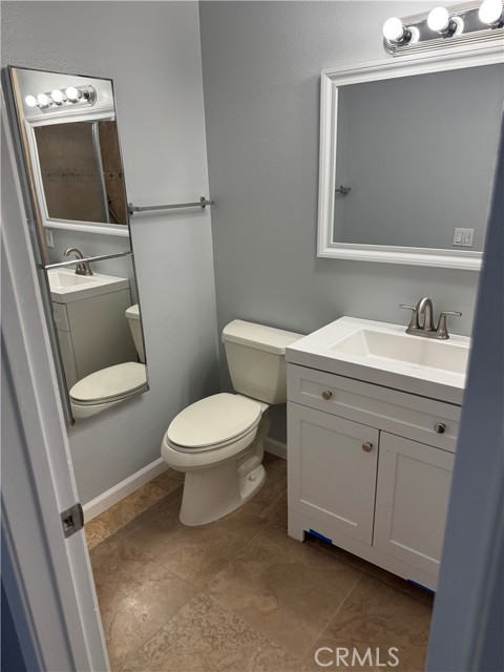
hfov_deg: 56.8
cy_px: 336
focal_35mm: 24
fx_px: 466
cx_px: 252
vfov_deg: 71.6
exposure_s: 1/120
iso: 200
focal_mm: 6.76
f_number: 1.78
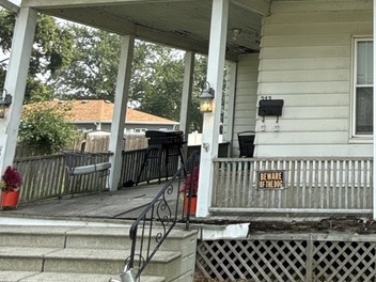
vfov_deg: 32.2
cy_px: 36
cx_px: 394
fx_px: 467
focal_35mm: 43
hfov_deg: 37.9
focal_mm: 2.22
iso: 50
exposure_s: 1/1145
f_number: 2.2
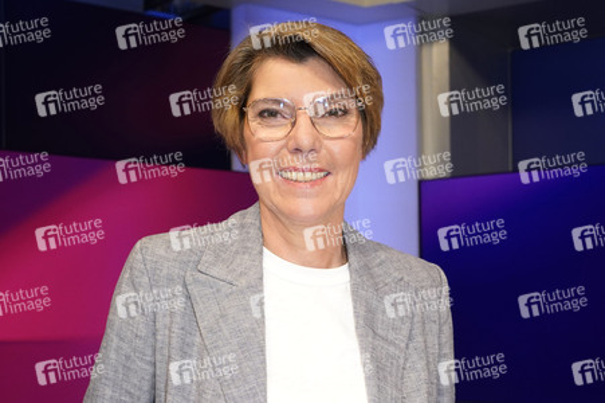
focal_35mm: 38
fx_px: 638
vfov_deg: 35.0
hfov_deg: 50.7
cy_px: 202
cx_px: 302
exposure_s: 1/160
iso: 2000
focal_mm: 38
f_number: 5.6
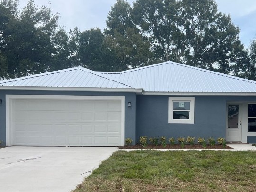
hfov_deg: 38.5
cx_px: 167
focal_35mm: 49
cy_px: 140
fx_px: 363
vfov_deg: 29.3
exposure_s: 1/1147
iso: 50
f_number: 1.5
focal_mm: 5.7
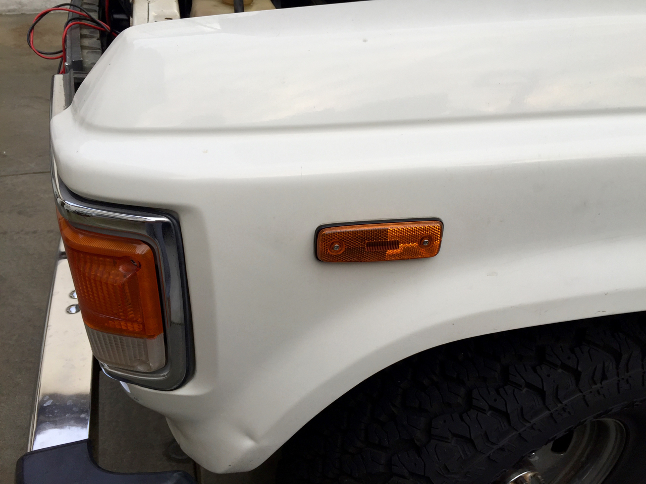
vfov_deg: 48.2
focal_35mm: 29
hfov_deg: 61.7
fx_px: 541
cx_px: 323
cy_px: 242
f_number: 2.2
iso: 32
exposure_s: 1/273
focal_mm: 4.15
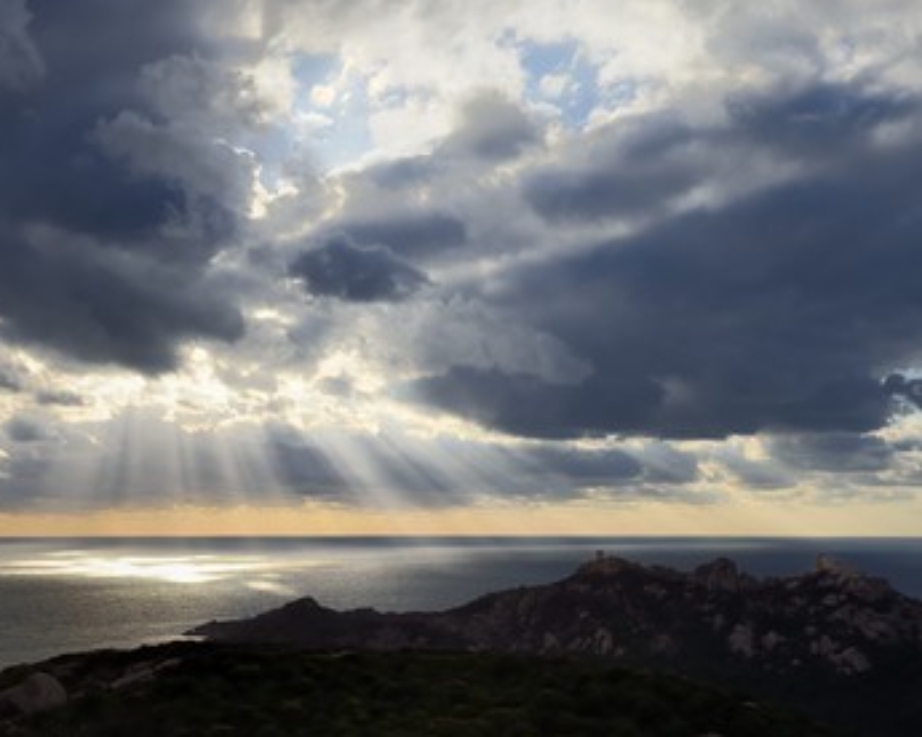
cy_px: 368
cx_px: 478
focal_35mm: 48
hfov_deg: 38.8
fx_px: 1310
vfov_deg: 31.5
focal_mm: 42
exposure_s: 1/320
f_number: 14
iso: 200
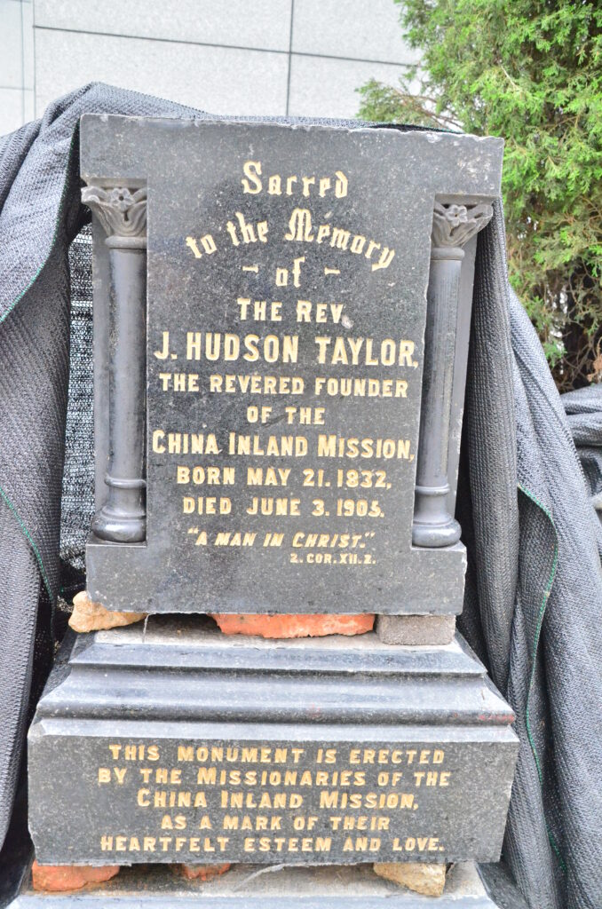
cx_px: 301
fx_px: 794
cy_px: 454
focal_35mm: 32
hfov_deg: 41.5
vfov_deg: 59.6
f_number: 4.5
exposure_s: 1/1250
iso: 3200
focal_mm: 21
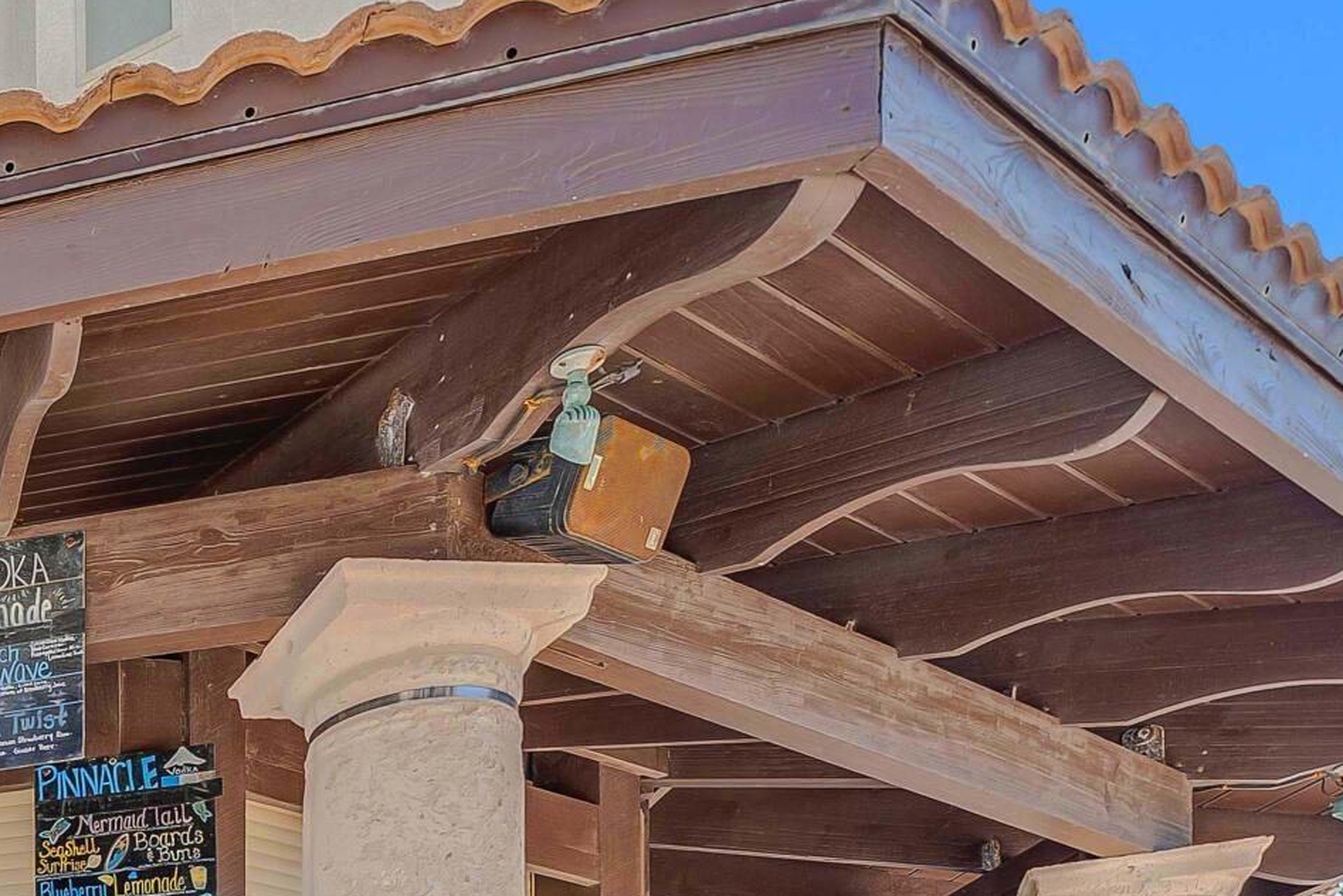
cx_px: -328
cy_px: 1368
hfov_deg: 36.7
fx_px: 1418
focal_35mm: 38
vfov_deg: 25.6
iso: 100
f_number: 5
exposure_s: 1/80
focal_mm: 12
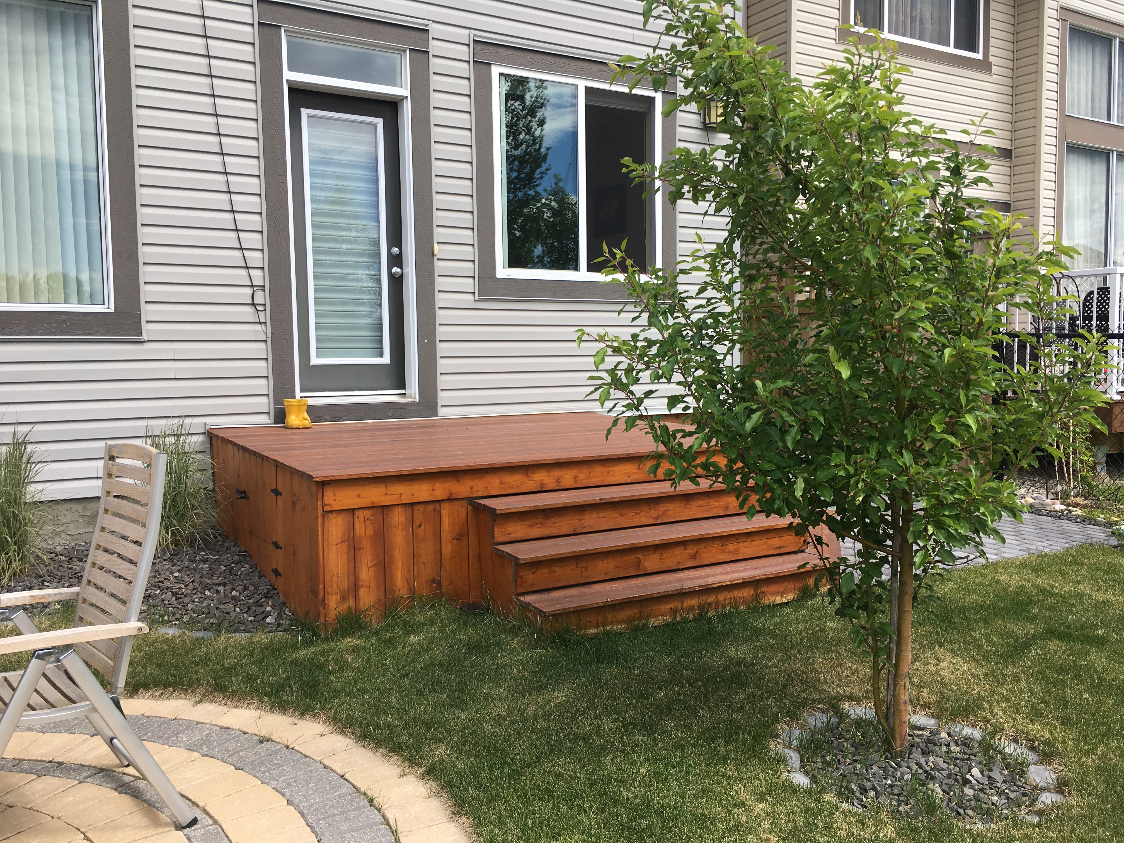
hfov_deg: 61.7
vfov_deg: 48.2
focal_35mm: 29
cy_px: 422
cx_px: 562
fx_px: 942
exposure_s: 1/974
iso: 25
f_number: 2.2
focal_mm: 4.15
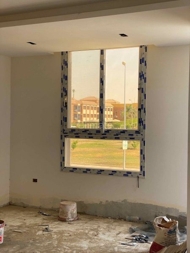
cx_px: 95
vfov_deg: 36.8
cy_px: 126
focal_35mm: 52
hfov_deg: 28.0
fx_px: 381
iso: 20
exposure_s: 1/159
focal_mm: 6
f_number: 2
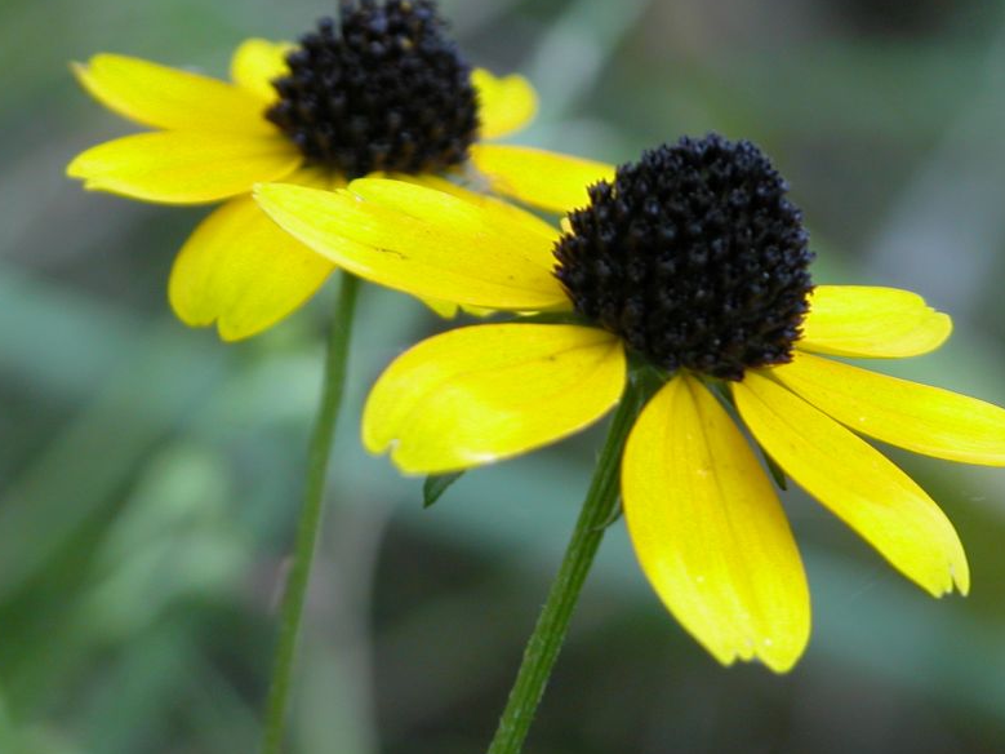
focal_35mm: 460
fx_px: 13353
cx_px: 562
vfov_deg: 3.2
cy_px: 274
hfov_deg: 4.3
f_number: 4.2
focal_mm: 71.2
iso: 100
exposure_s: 1/17.1
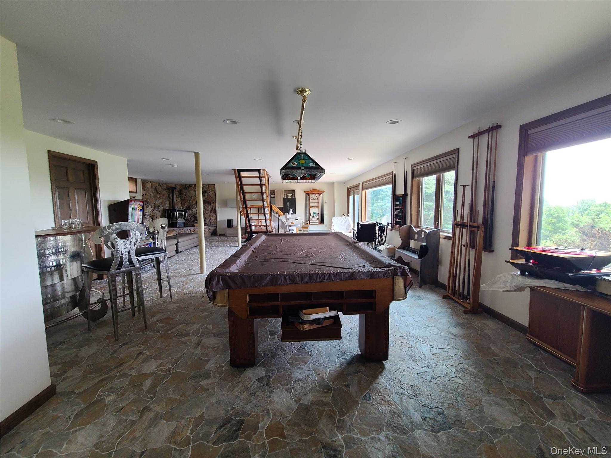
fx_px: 229
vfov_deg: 89.9
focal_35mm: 13
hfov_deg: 106.2
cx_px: 306
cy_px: 229
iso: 160
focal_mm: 2.2
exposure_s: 1/60
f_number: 2.2
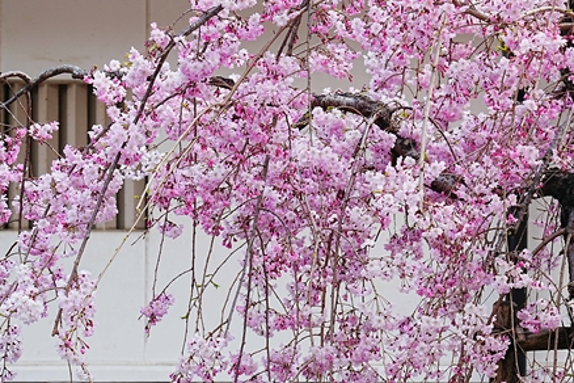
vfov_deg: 7.7
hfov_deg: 11.5
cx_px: 434
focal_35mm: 179
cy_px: 136
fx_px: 2854
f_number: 5.6
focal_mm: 98
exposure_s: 1/200
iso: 100
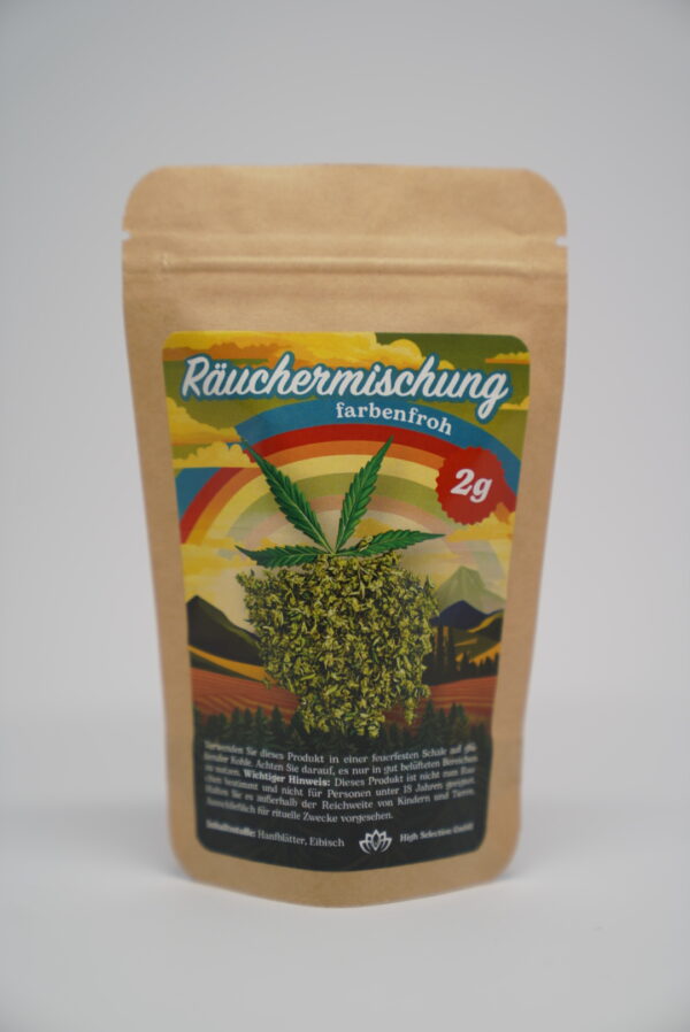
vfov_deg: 28.8
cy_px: 516
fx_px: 2009
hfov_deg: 19.5
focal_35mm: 70
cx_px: 345
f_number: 3.2
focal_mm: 70
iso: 100
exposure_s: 1/100
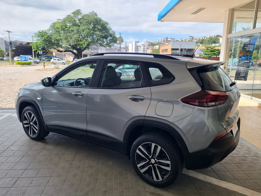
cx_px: 130
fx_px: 196
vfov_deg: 53.1
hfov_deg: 67.3
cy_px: 98
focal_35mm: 26
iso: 50
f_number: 1.8
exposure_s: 1/922
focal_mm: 5.4
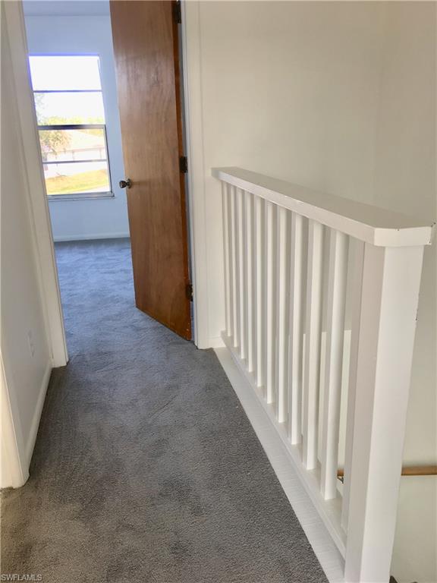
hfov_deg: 48.2
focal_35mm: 29
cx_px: 218
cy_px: 292
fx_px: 488
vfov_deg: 61.7
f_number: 2.2
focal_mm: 4.15
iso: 25
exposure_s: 1/40
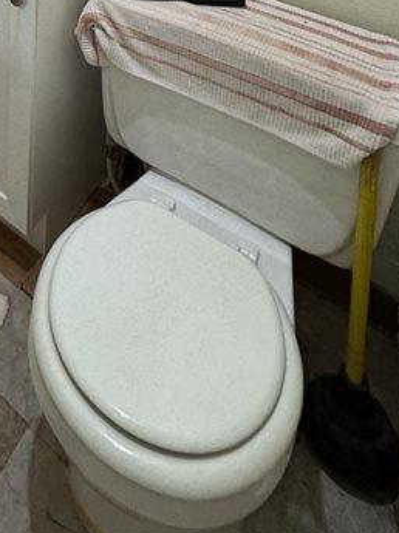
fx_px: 600
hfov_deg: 31.2
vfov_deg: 32.2
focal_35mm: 39
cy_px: -202
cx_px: -73
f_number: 2.2
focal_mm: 2.22
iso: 200
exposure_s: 1/60
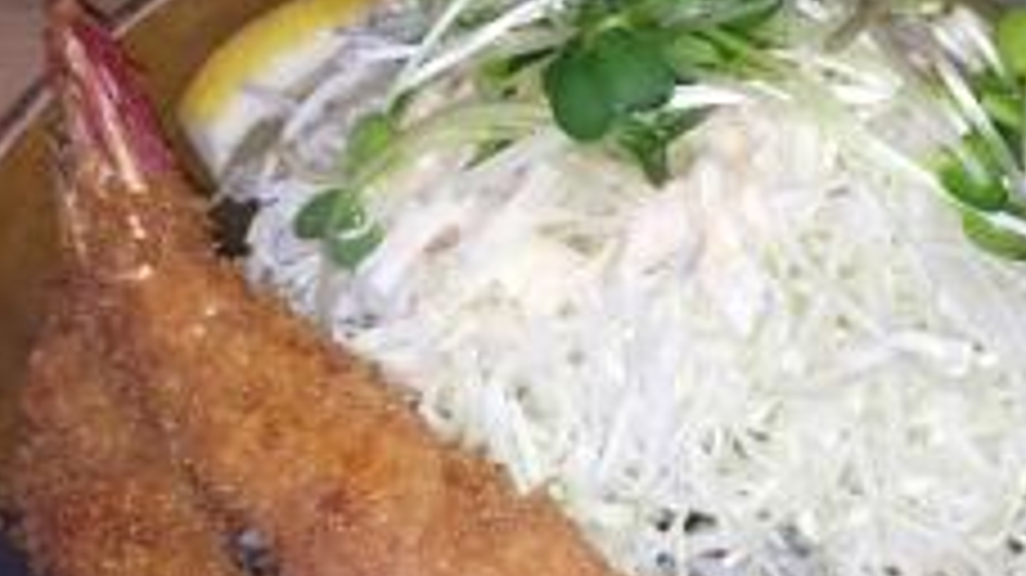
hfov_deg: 28.2
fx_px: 2039
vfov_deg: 16.0
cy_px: 423
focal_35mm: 75
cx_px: 531
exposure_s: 1/51
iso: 64
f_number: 2.4
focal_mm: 4.28
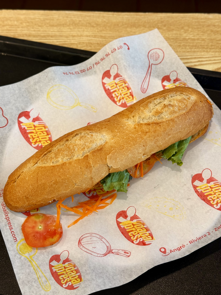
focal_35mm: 48
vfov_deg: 39.7
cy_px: 148
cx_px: 110
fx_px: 409
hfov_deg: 30.3
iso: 50
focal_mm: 6.76
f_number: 1.78
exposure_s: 1/50
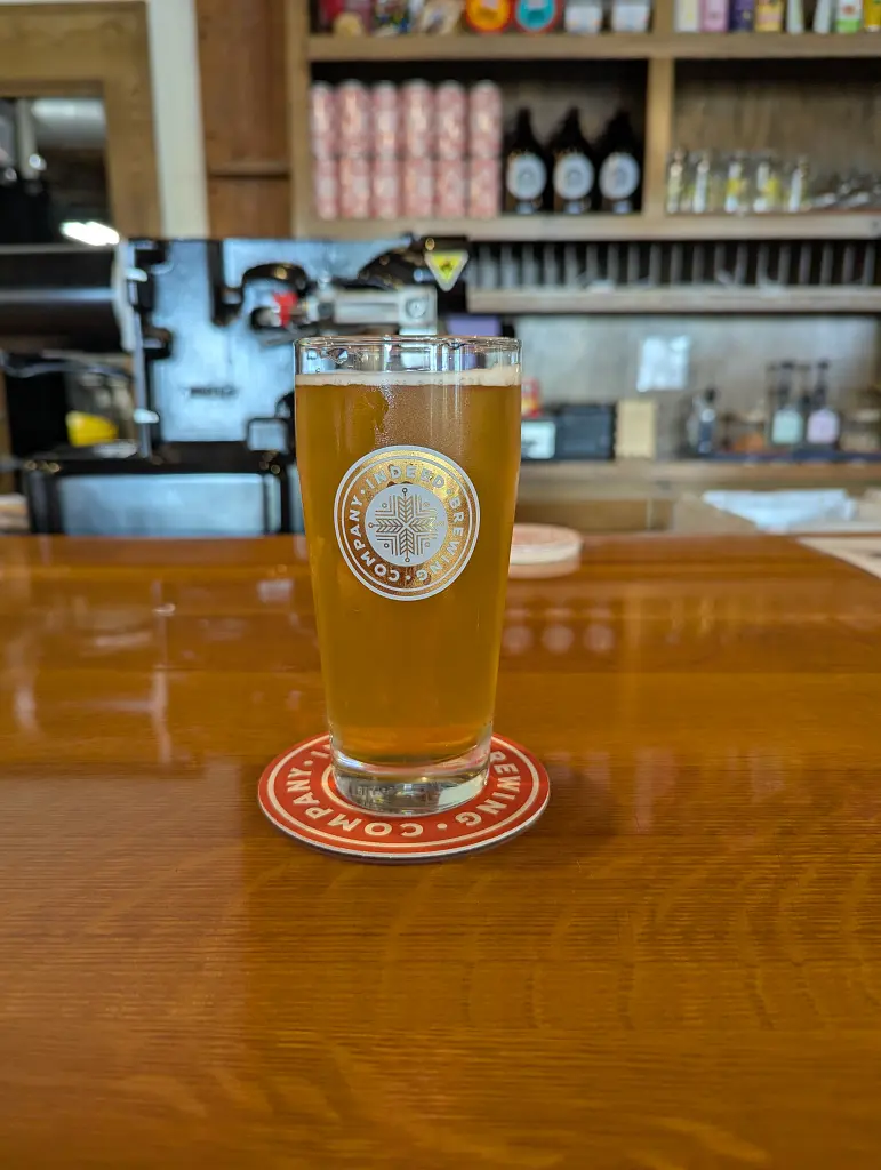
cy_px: 585
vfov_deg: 71.5
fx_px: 812
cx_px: 440
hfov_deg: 56.9
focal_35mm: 24
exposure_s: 1/24
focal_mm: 6.81
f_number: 1.85
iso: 46
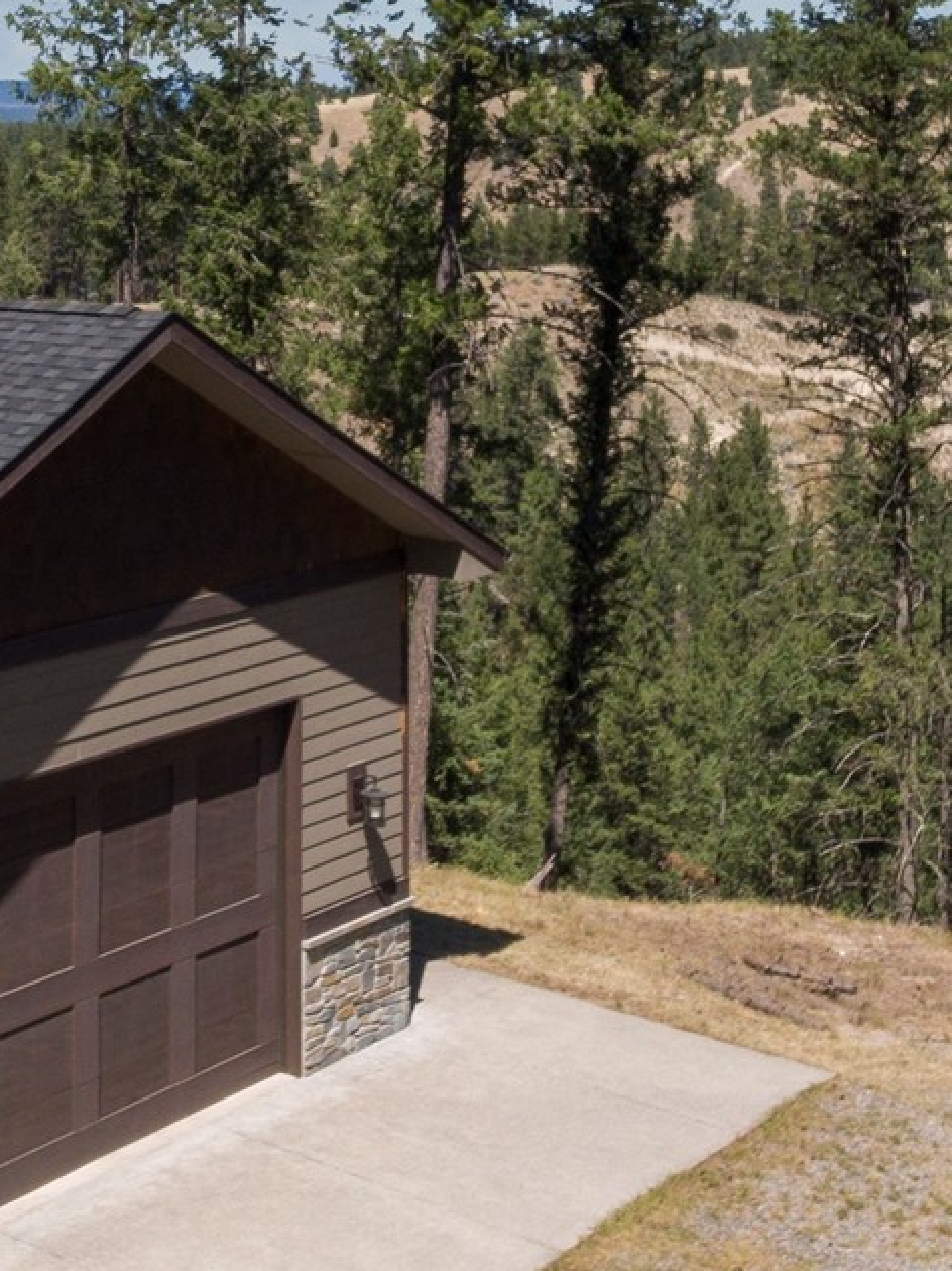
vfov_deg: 28.4
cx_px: 10
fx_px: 2385
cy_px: 77
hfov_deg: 21.8
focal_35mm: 65
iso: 100
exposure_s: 1/800
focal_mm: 3.61
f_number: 2.8
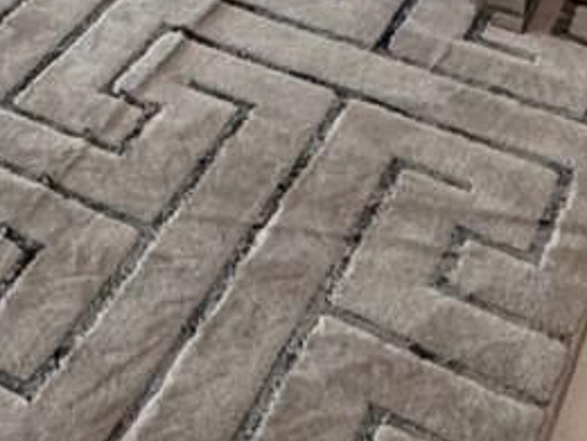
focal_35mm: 86
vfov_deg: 14.1
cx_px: -126
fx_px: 1458
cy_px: -477
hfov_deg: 21.1
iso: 250
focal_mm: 2.22
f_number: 2.2
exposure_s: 1/60
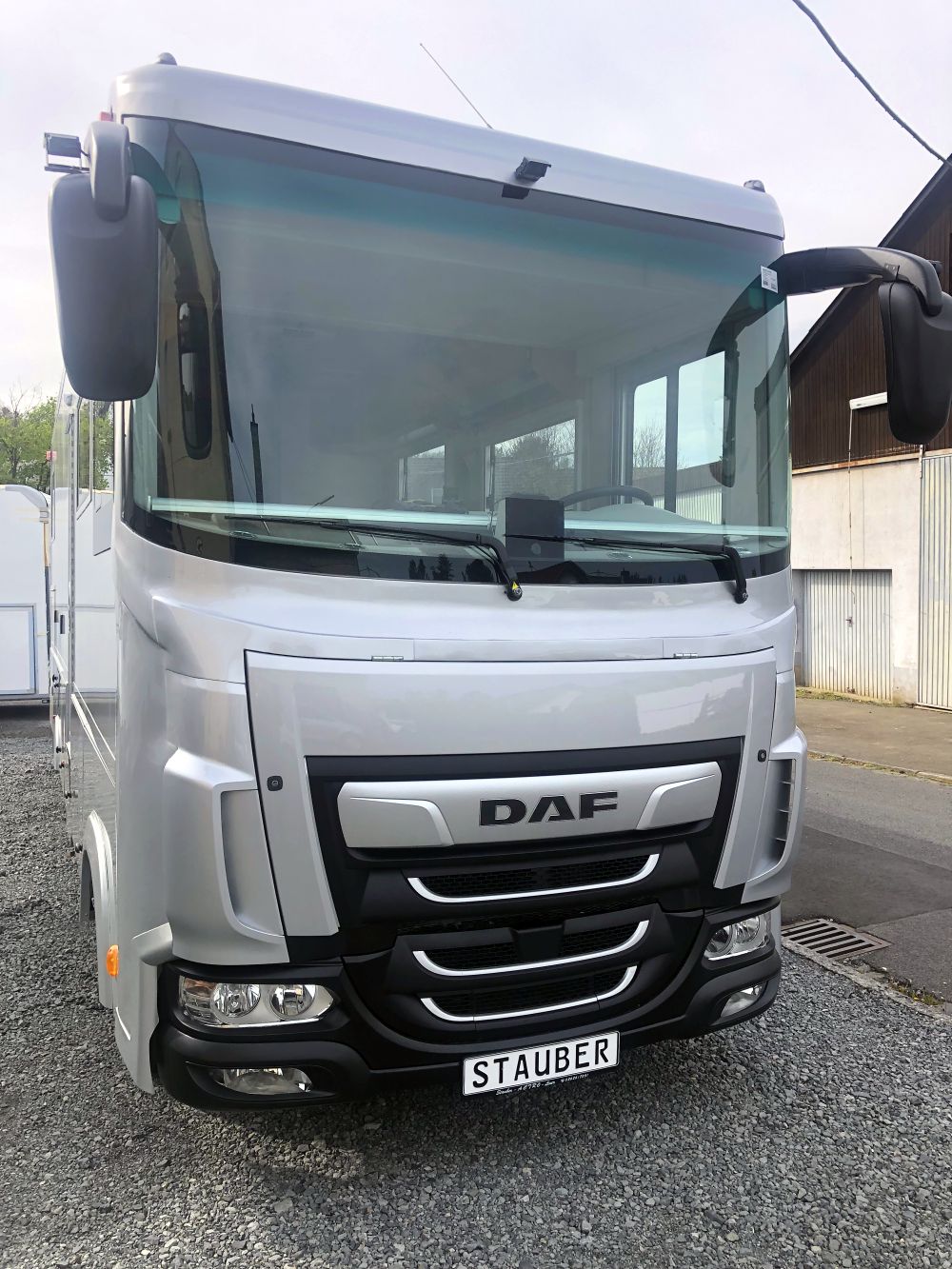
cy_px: 634
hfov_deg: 49.8
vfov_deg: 63.4
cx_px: 476
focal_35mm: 28
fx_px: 1027
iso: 20
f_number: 1.8
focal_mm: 4
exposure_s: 1/917
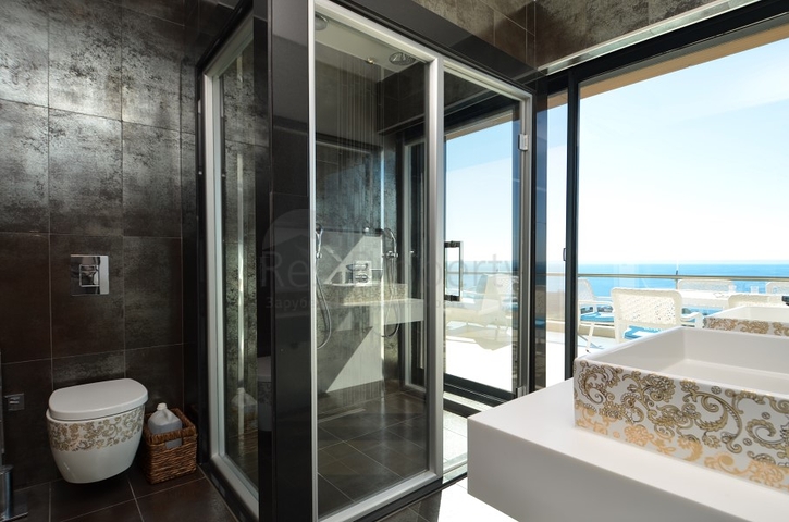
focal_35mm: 18
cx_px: 394
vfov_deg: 67.1
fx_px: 394
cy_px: 261
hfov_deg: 90.1
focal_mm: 12
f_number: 6.3
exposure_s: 1/160
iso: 100
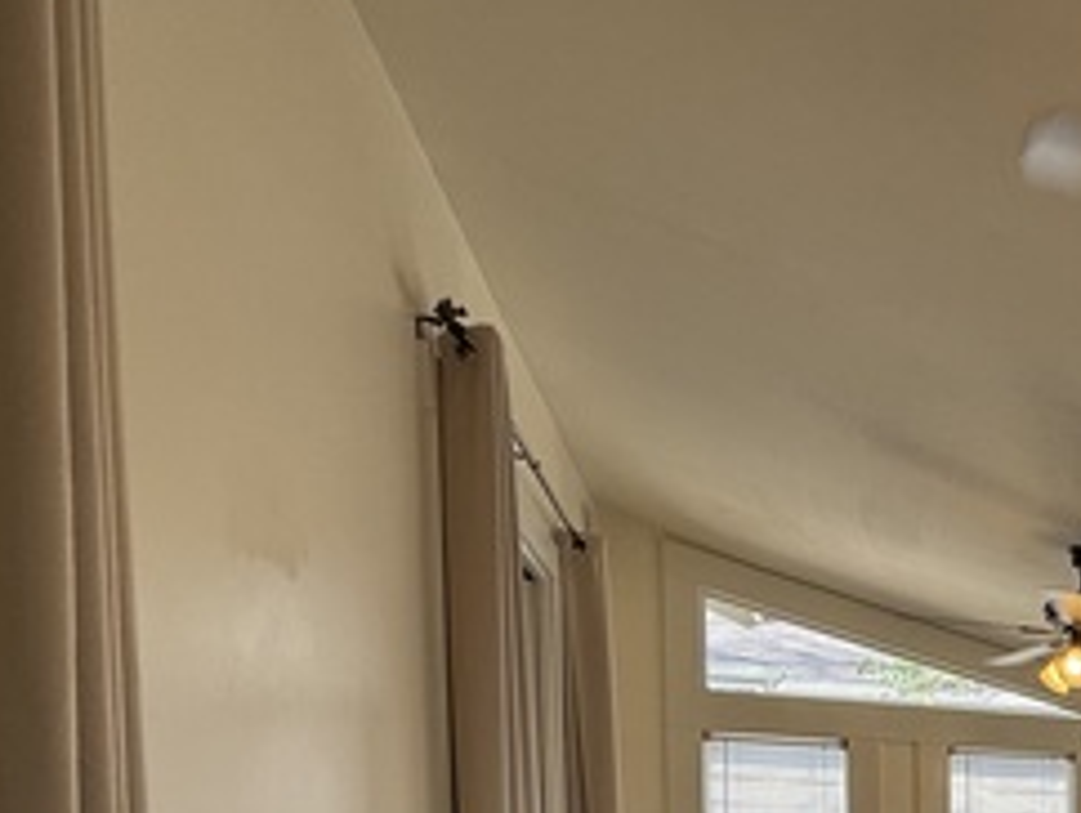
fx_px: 1157
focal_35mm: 37
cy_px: 1014
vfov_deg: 31.4
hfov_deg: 39.2
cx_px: 1237
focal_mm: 2.22
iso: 64
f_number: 2.2
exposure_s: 1/122
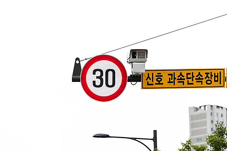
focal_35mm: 180
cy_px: 76
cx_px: 114
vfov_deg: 7.6
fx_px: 1135
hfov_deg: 11.4
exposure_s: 1/250
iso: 200
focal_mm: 180
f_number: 5
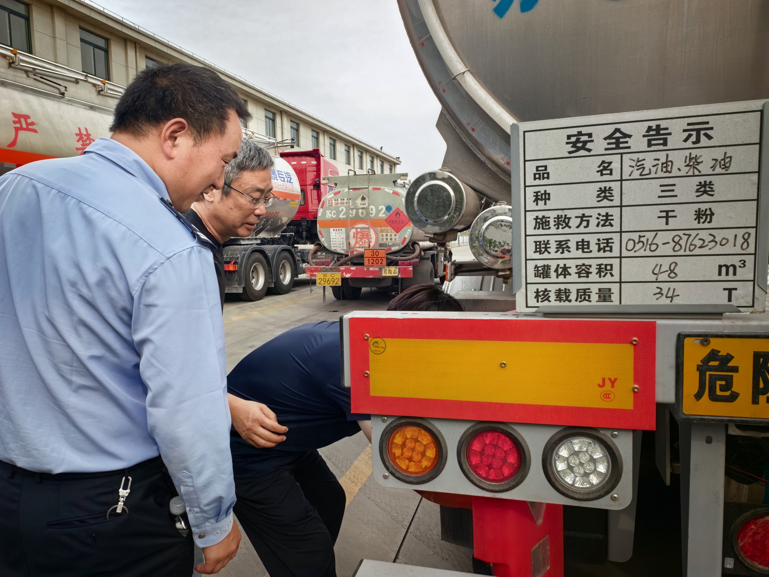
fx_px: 533
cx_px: 384
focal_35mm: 24
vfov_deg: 56.8
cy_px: 288
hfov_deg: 71.6
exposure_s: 1/749
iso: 100
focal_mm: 6.98
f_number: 4
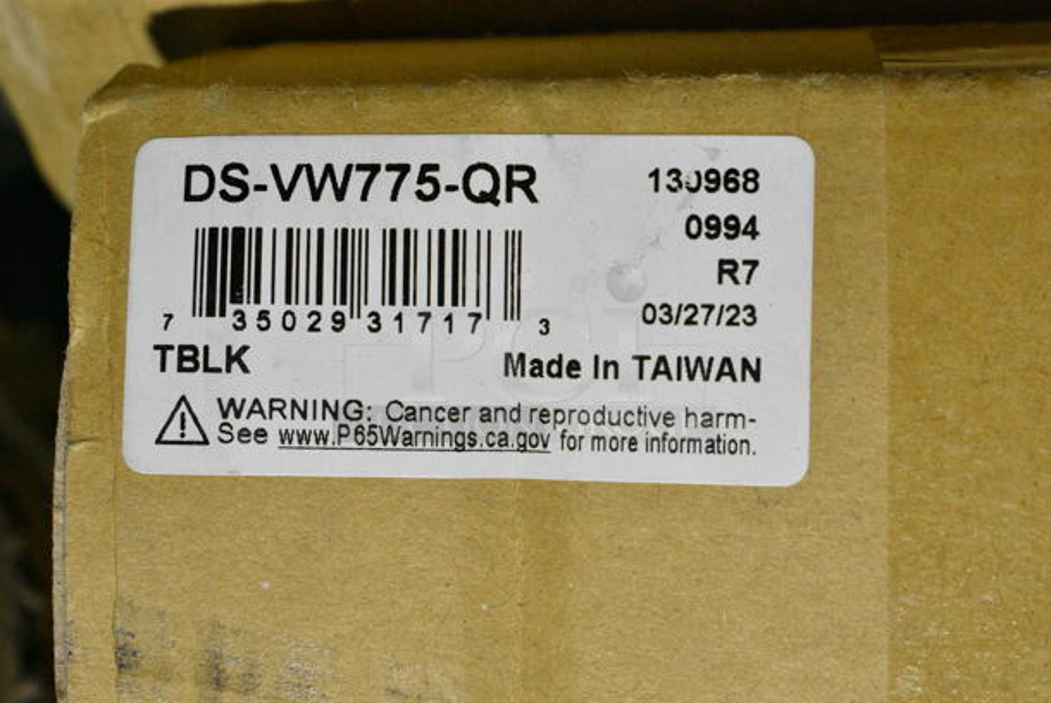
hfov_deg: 33.4
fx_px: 1753
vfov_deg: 22.7
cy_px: 352
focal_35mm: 60
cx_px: 526
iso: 6400
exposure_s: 1/400
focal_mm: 40
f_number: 10
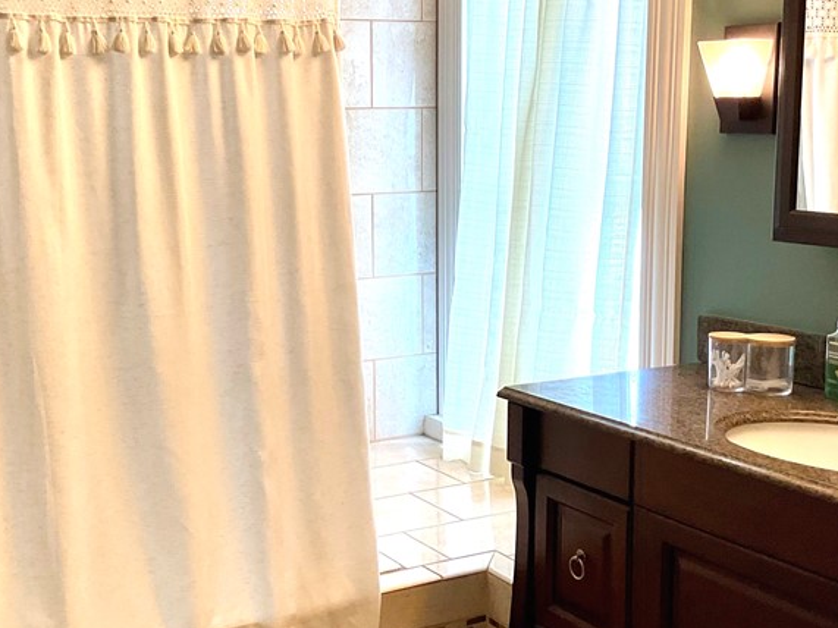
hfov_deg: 36.7
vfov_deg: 28.0
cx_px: 343
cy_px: 293
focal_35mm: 52
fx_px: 1259
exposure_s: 1/60
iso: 50
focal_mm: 3
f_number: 1.8
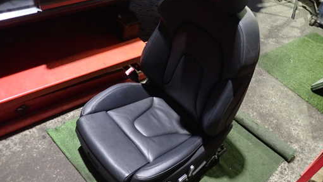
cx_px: 185
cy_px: 79
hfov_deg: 60.8
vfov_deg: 36.6
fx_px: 274
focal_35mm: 32
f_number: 2
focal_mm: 4.5
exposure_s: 1/25
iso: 800
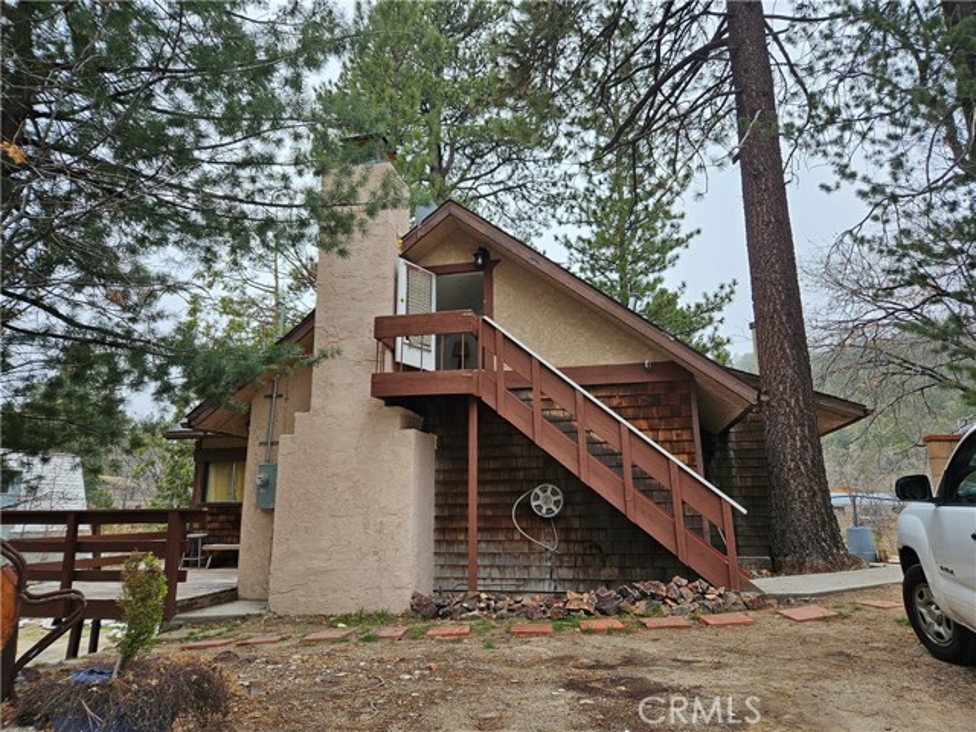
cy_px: 366
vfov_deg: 58.9
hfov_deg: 73.9
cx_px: 488
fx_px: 648
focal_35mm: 23
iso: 25
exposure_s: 1/391
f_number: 1.8
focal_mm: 5.4
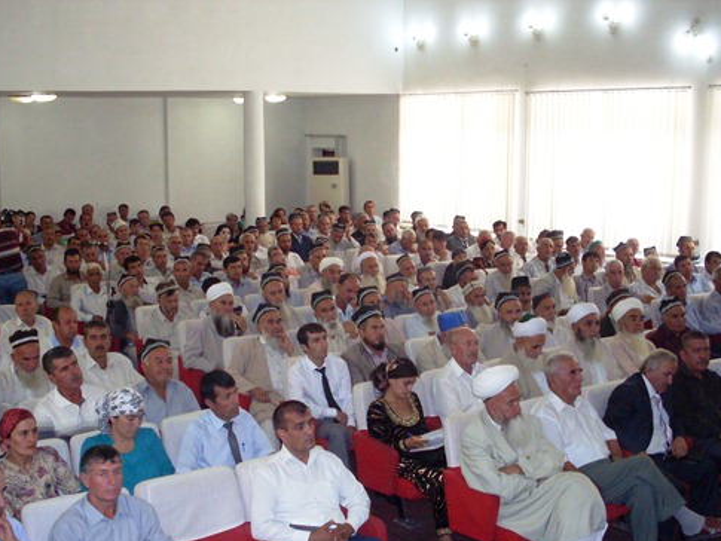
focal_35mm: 47
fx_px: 979
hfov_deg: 40.4
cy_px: 333
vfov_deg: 30.8
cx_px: 382
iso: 240
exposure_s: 1/45
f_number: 2.8
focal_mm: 6.3
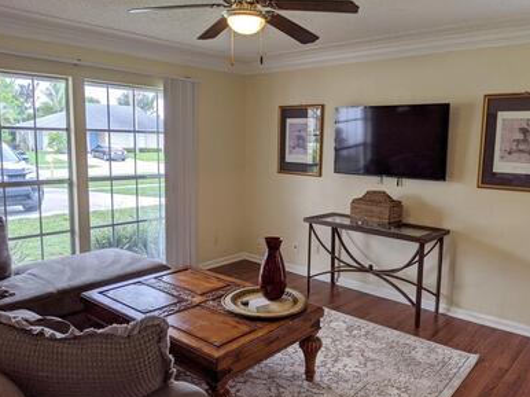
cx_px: 268
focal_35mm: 28
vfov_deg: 49.7
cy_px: 202
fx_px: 428
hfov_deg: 63.5
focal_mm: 4.44
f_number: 1.8
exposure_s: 1/191
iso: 45
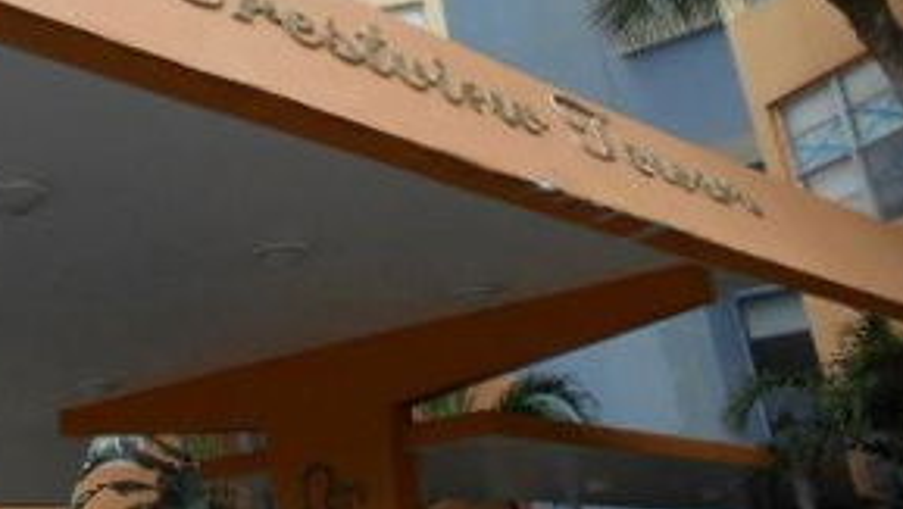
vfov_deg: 21.0
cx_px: 47
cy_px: 33
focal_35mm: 56
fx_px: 1342
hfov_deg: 34.5
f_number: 3.2
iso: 80
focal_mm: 4.6
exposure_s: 1/500
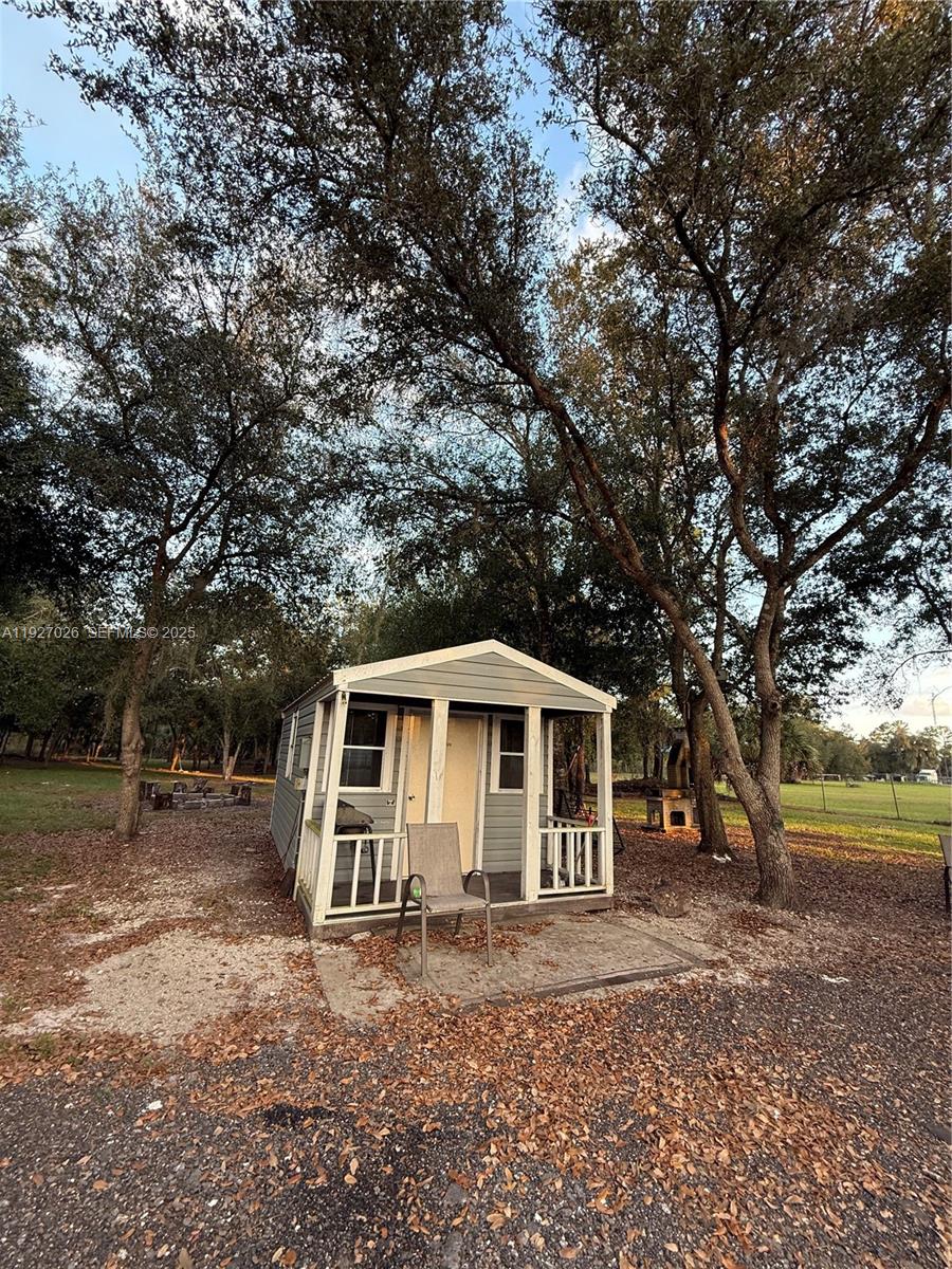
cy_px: 634
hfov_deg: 85.7
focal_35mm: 14
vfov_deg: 102.1
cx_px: 476
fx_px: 513
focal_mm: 2.22
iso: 80
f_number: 2.2
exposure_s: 1/99
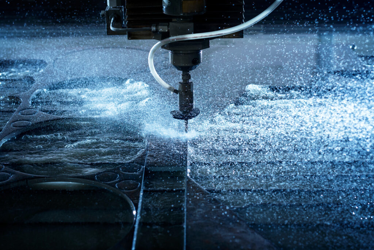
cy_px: 125
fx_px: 519
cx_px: 187
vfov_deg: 27.0
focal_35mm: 50
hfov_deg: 39.6
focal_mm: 50
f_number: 5
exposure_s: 1/250
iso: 640
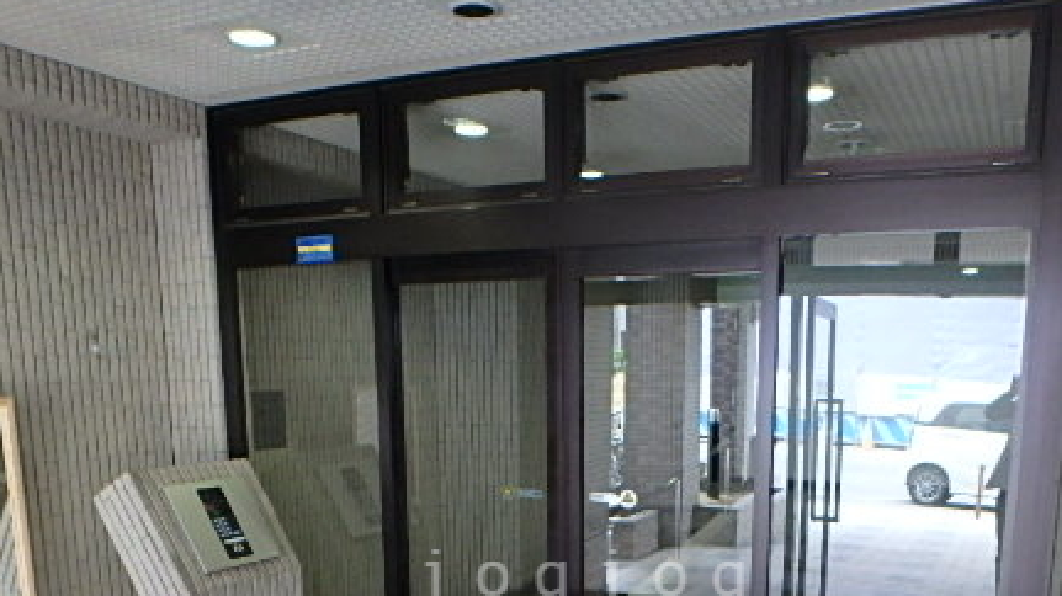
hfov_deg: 57.9
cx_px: 589
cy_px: 579
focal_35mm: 34
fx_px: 957
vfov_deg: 32.2
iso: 500
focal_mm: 3.7
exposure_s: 1/30
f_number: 3.5
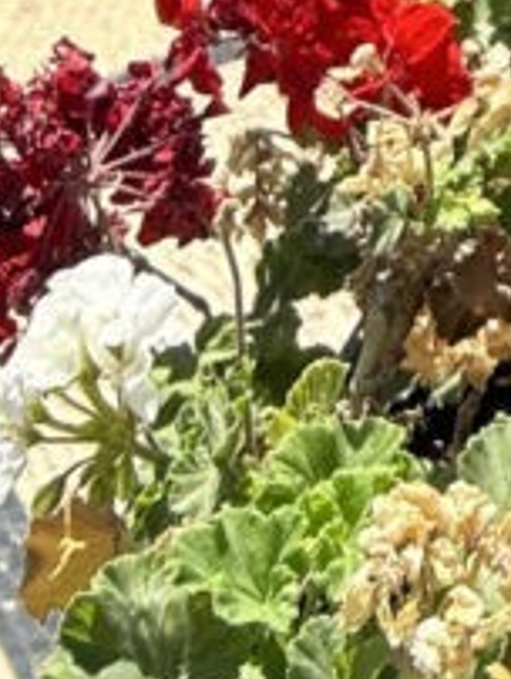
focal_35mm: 185
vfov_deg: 8.9
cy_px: -1294
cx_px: 1442
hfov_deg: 7.3
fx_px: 3634
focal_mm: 5.7
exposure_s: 1/2208
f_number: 1.5
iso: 50
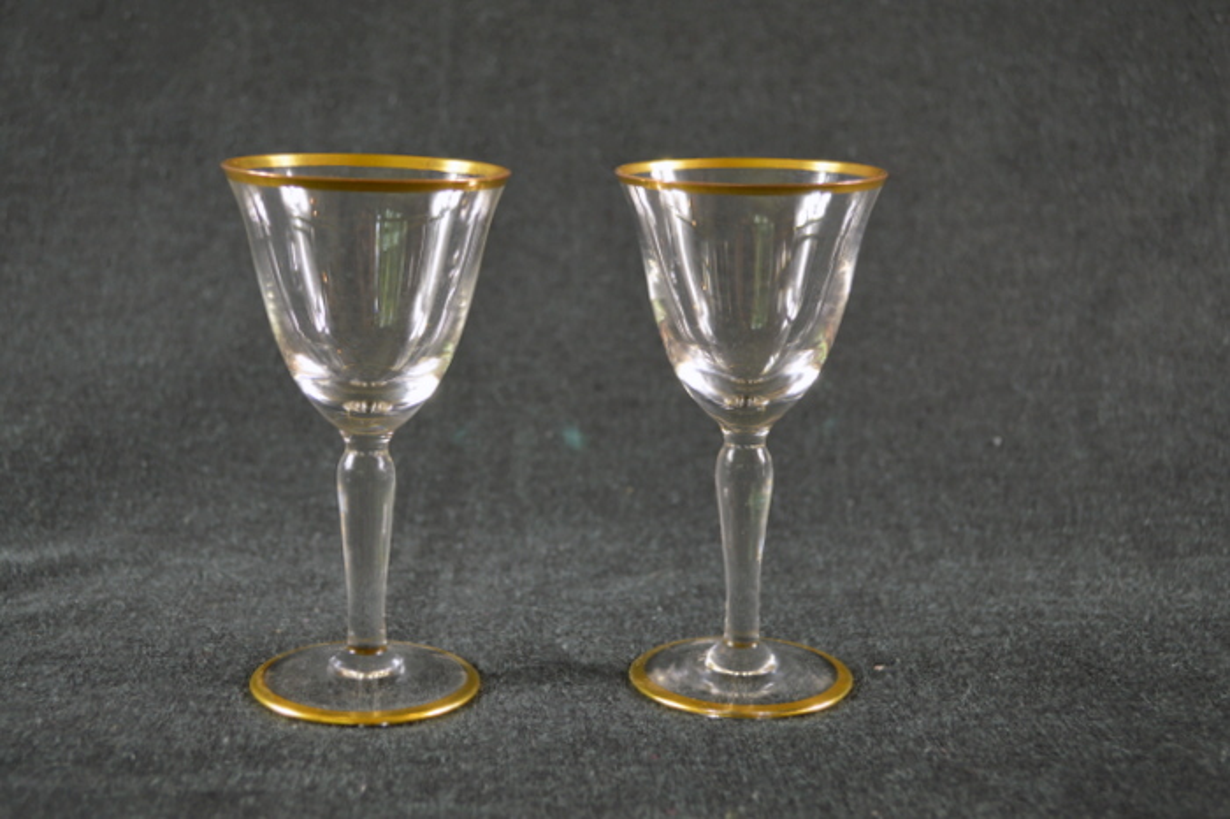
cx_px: 615
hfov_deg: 38.9
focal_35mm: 51
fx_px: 1742
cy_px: 410
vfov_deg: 26.5
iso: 400
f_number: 5
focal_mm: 34
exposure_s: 1/15
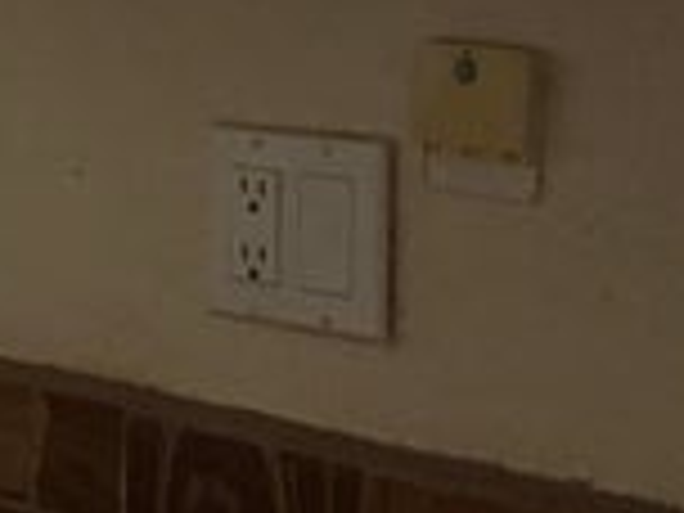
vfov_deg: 10.9
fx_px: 2668
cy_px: -22
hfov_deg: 11.7
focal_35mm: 135
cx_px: -1015
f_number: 1.78
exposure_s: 1/60
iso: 640
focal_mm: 6.76
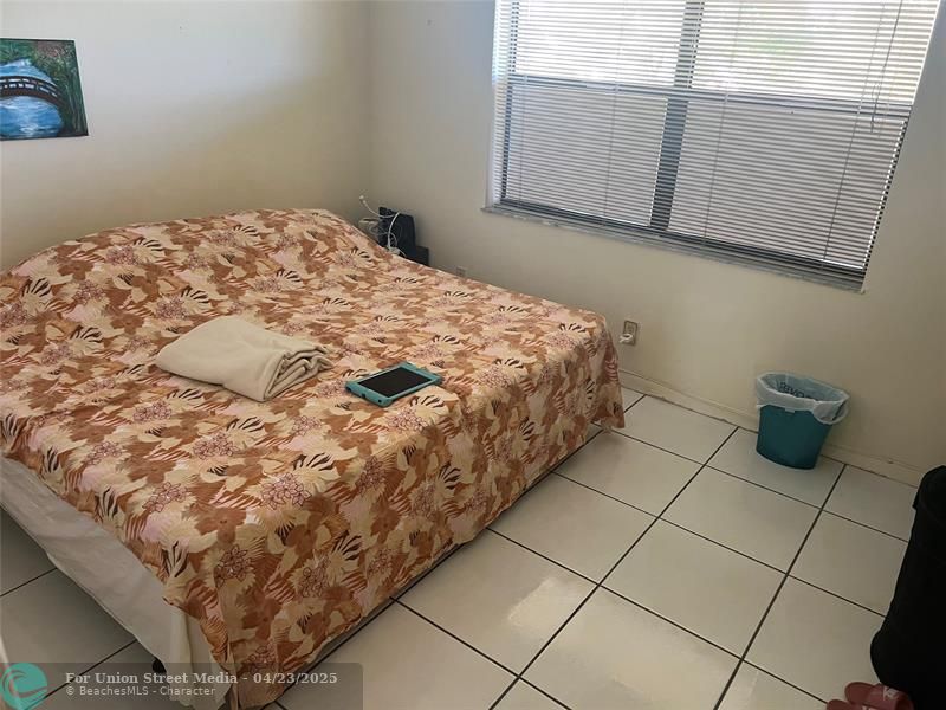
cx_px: 473
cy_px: 355
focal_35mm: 26
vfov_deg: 53.1
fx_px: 711
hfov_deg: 67.3
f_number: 1.5
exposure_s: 1/60
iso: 160
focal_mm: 5.7
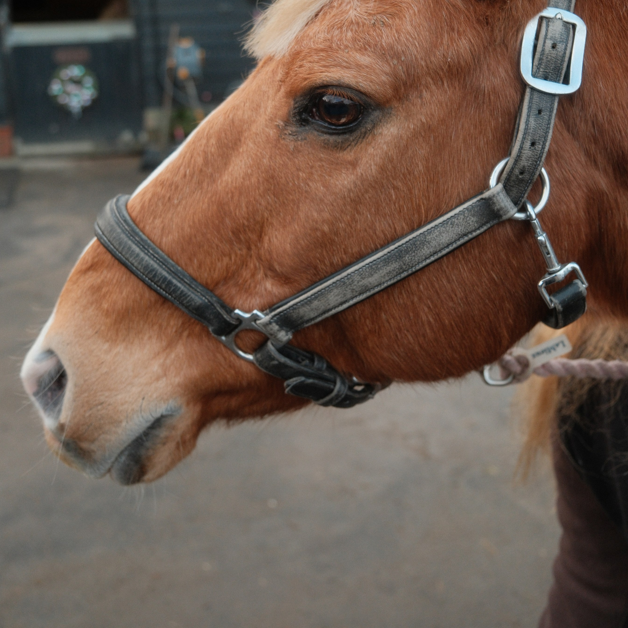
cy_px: 171
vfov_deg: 40.9
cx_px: 311
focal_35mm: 40
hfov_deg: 41.9
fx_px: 821
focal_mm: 20.5
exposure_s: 1/500
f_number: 2.8
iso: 800
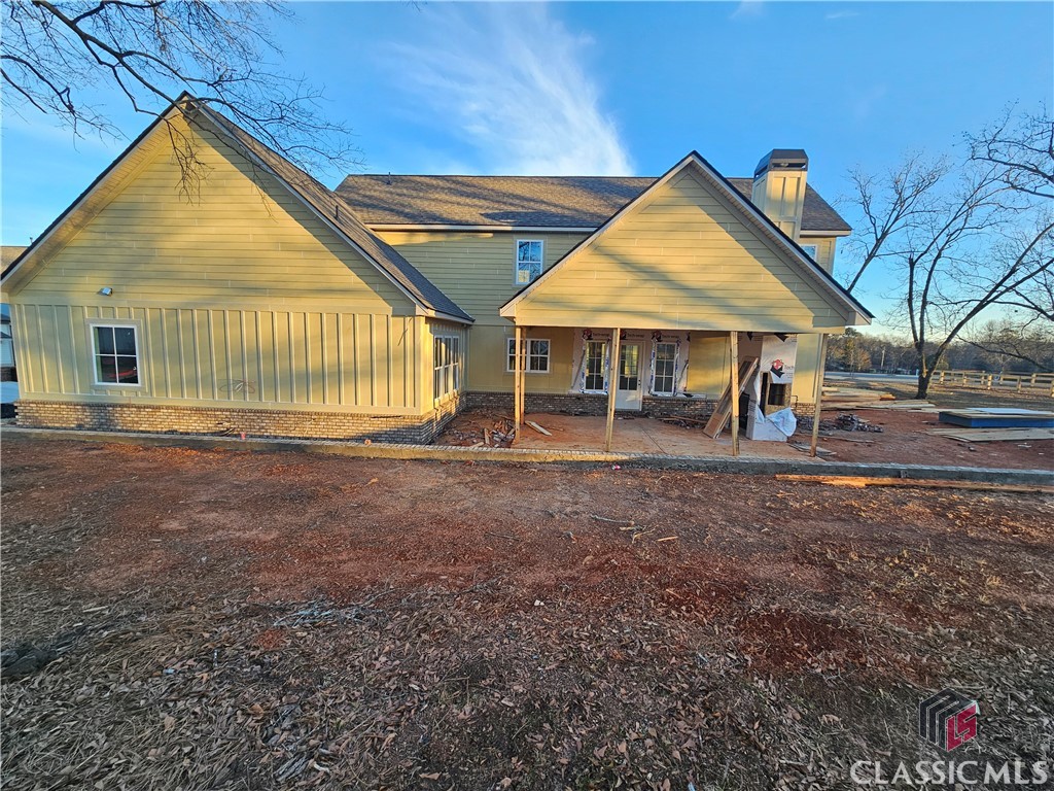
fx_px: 396
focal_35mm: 13
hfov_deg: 106.2
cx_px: 527
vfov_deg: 89.9
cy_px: 396
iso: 50
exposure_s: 1/246
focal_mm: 2.2
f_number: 2.2
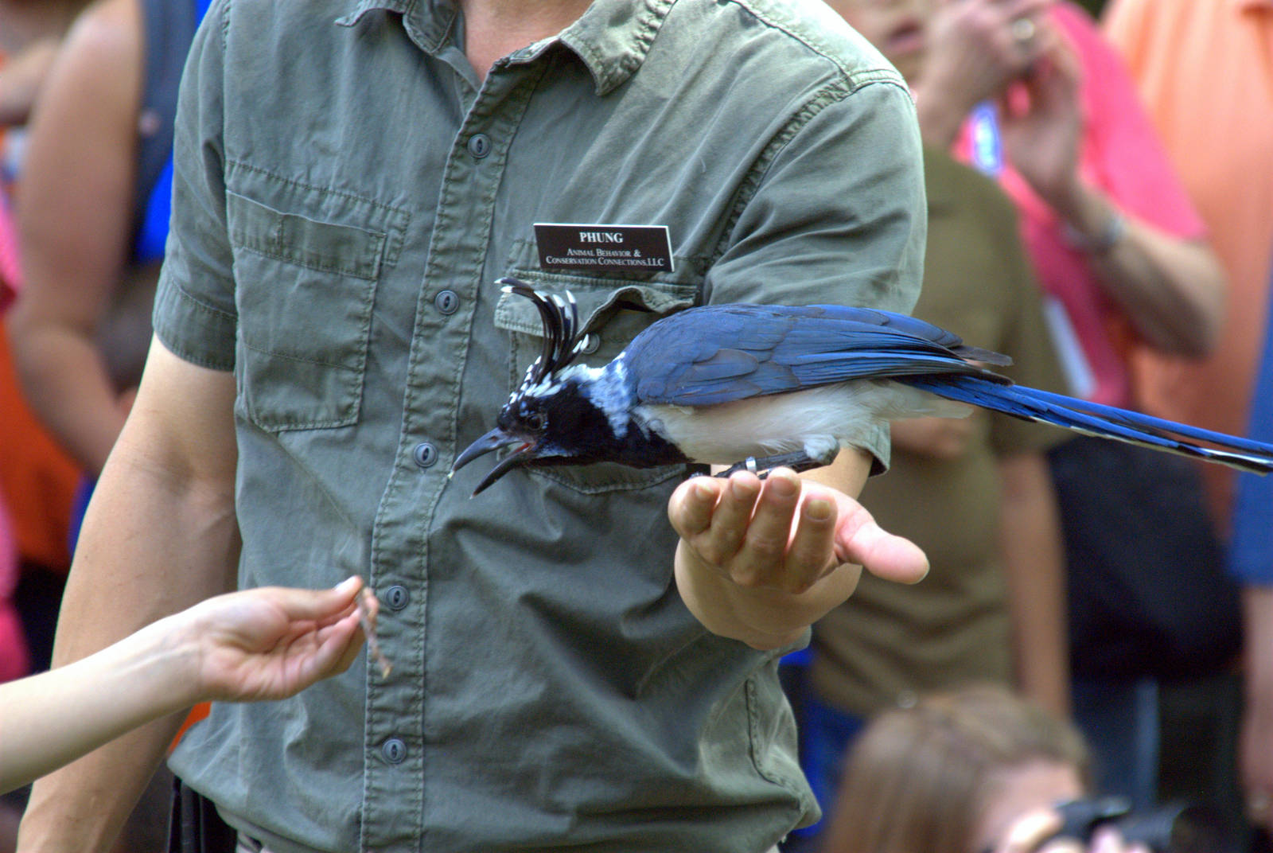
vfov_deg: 3.3
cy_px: 426
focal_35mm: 420
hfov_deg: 4.9
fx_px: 14873
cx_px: 636
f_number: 9
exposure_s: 1/160
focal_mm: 280
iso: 1600
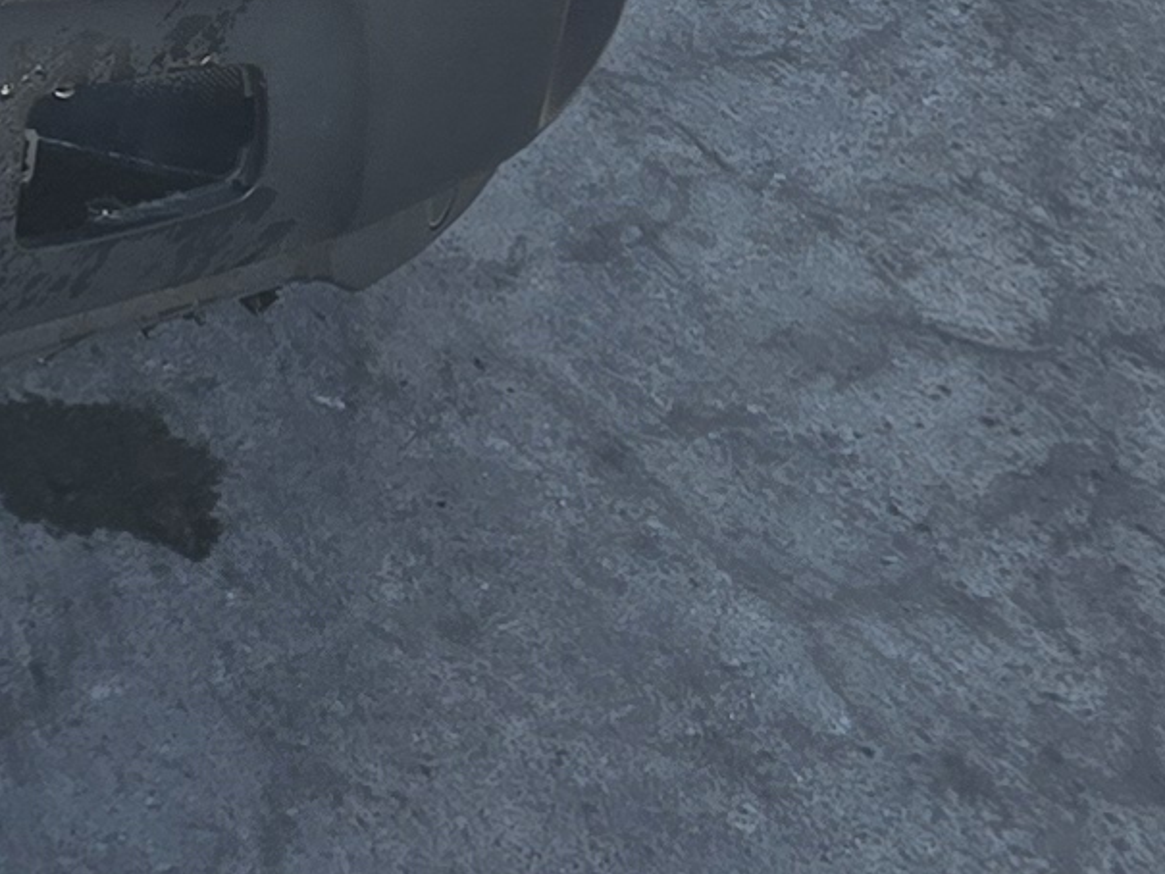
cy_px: -1534
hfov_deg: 11.0
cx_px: -1635
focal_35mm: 152
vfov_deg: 8.5
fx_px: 5117
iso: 12
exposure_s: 1/347
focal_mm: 6.3
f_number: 1.7
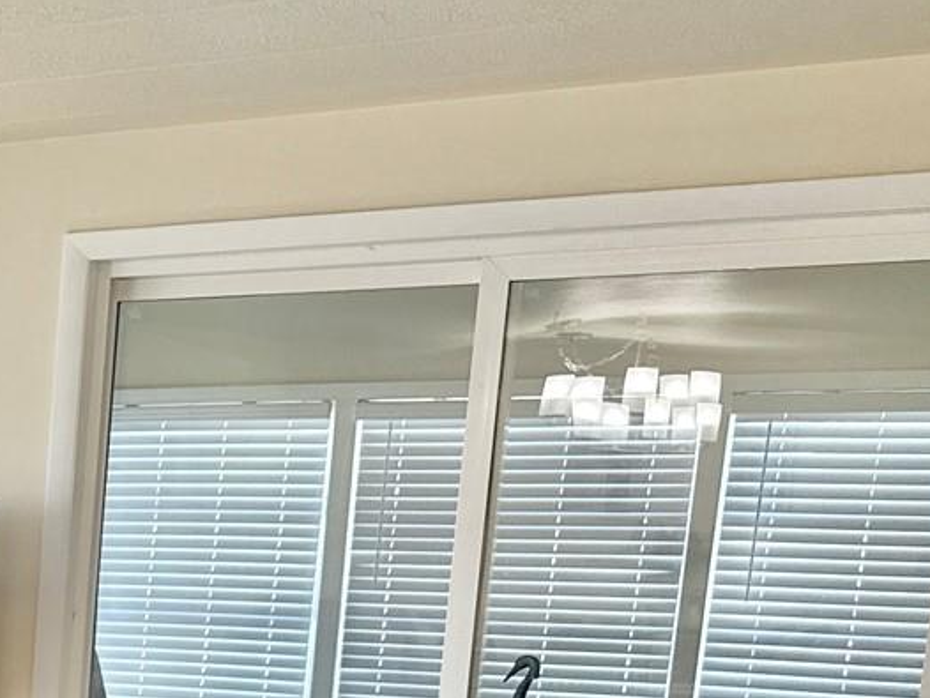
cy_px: 912
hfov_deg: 22.3
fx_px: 1962
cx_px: -437
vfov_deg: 18.7
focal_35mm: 73
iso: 160
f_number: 1.78
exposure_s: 1/232
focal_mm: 6.76
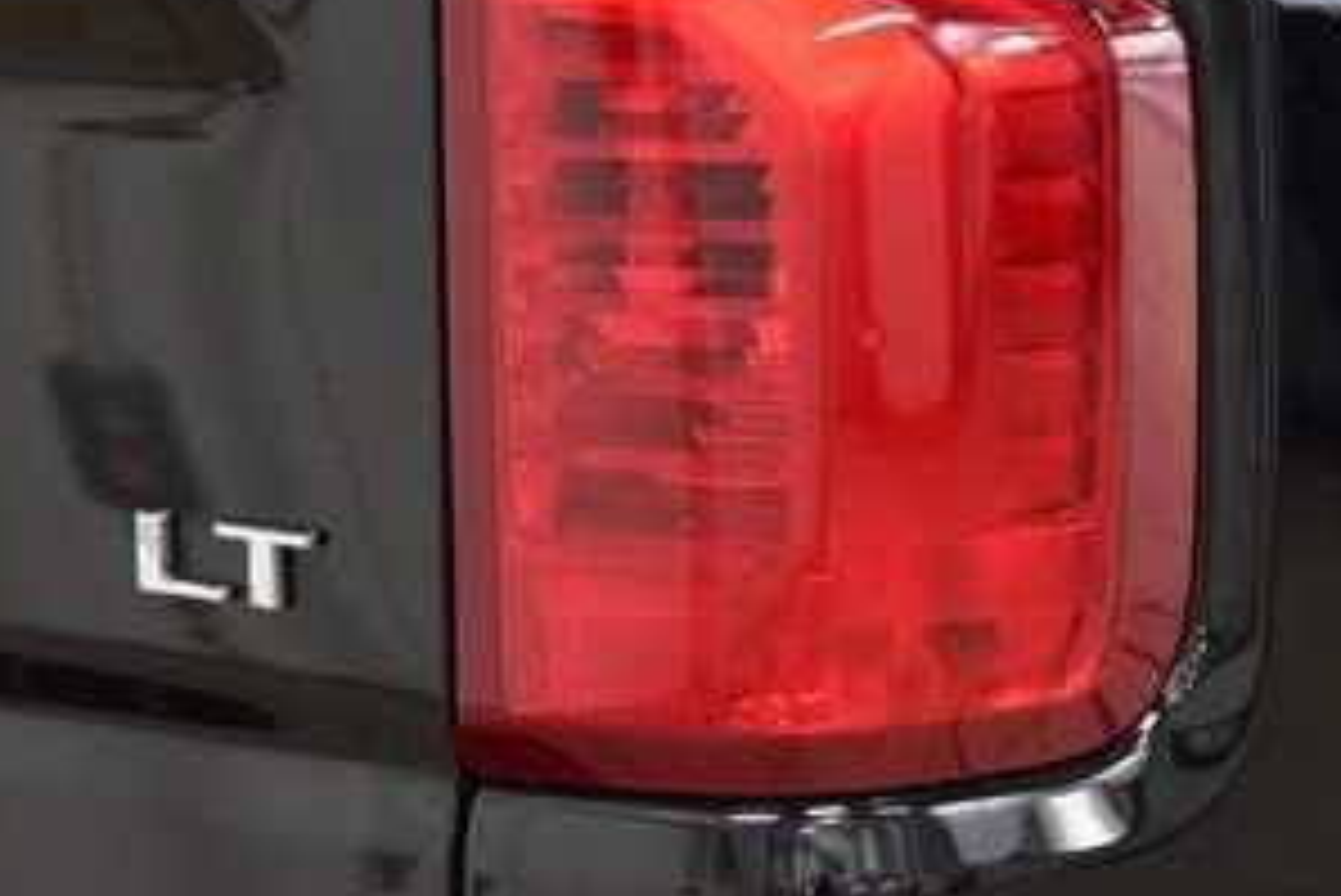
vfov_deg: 7.1
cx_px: 742
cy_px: -43
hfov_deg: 10.7
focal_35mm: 193
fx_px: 7192
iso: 1600
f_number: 4.5
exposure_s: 1/30
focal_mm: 60
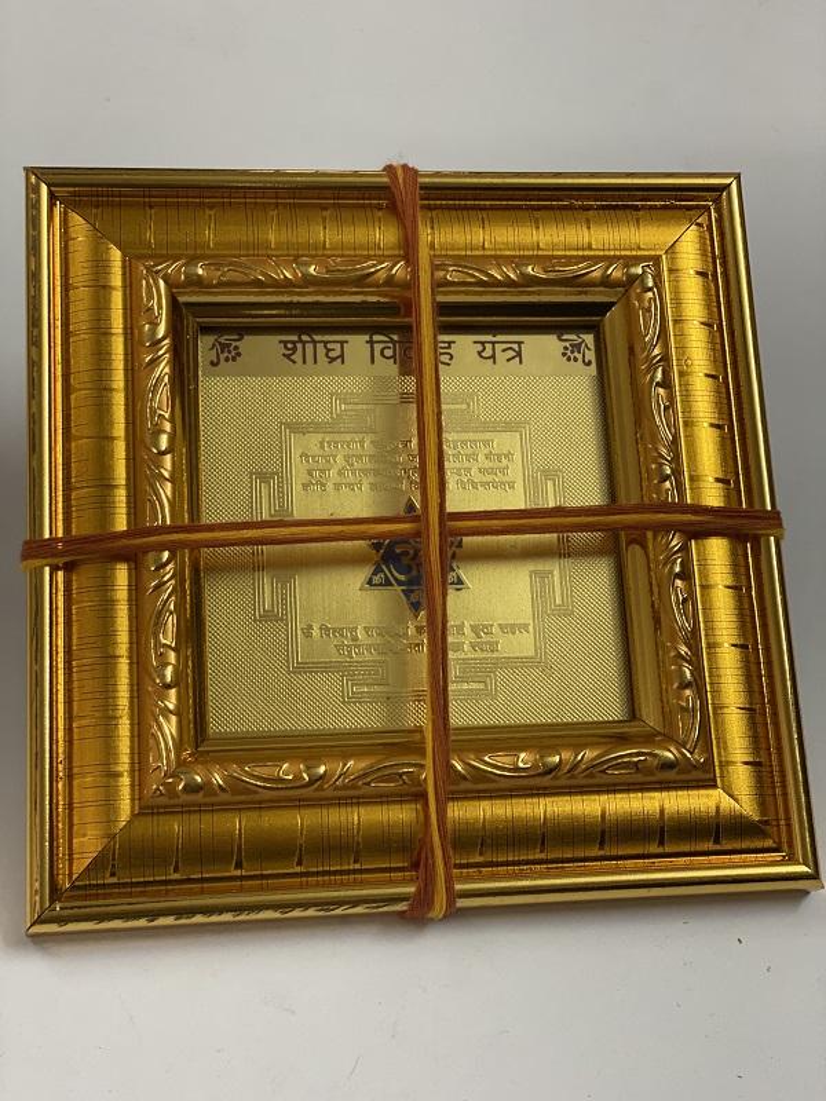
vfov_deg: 36.8
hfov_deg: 28.0
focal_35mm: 52
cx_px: 413
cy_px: 550
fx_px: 1654
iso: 160
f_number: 2
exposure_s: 1/50
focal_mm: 6
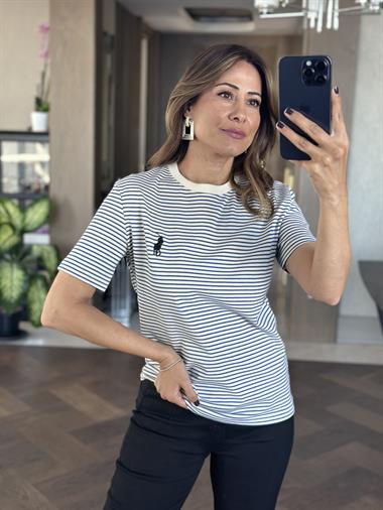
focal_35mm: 48
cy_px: 255
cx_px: 192
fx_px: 708
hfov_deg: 30.3
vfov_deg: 39.6
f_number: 1.78
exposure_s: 1/67
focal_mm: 6.86
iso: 125
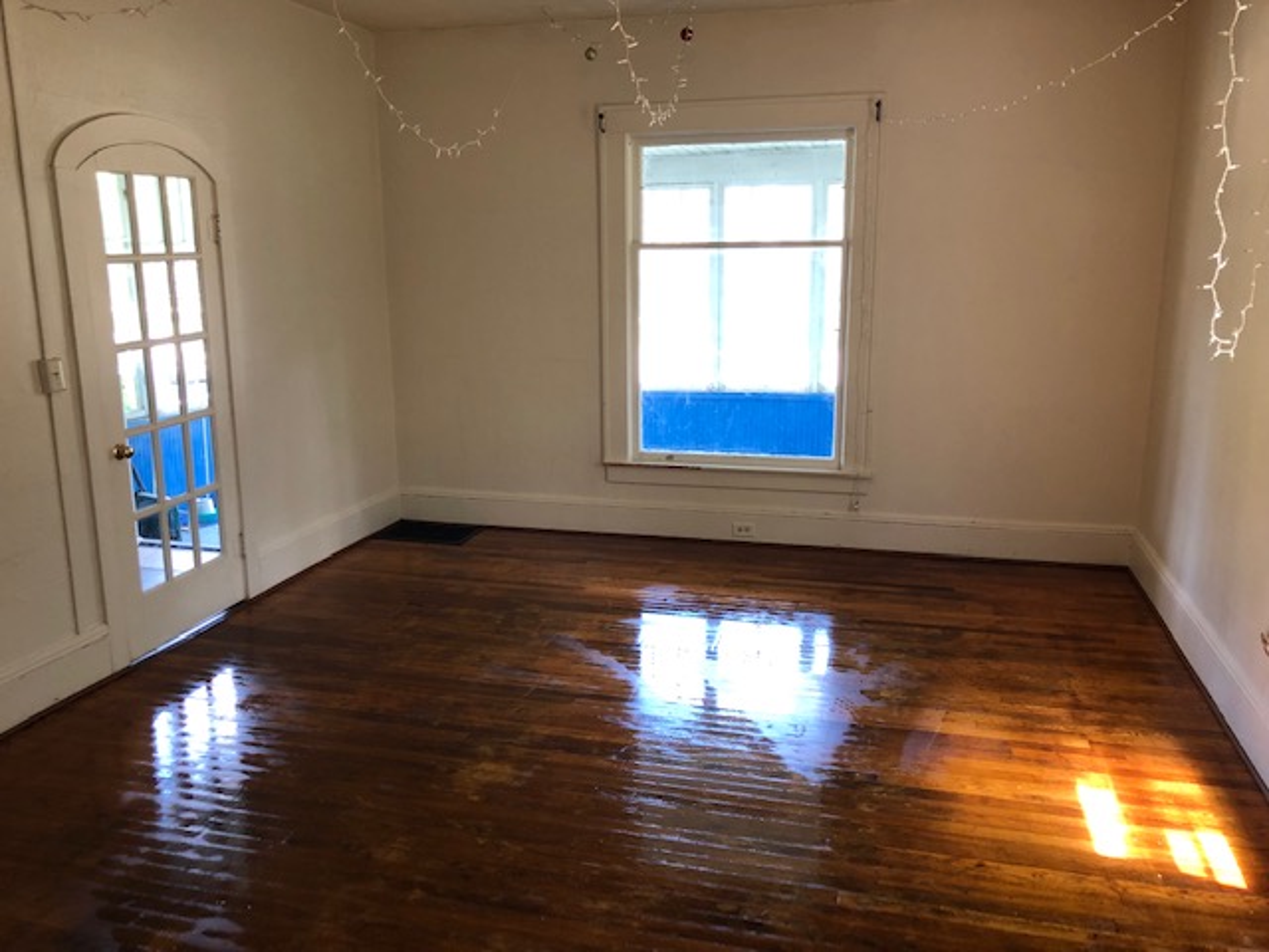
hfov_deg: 63.4
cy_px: 476
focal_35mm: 28
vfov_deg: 49.7
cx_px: 634
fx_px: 1026
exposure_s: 1/20
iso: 40
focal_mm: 3.99
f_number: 1.8
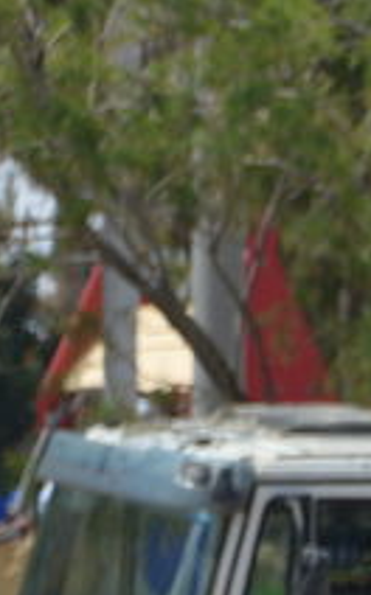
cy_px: 1128
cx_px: 1532
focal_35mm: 822
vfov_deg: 2.5
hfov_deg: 1.6
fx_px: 13334
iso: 250
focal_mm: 122
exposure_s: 1/1250
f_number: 5.6
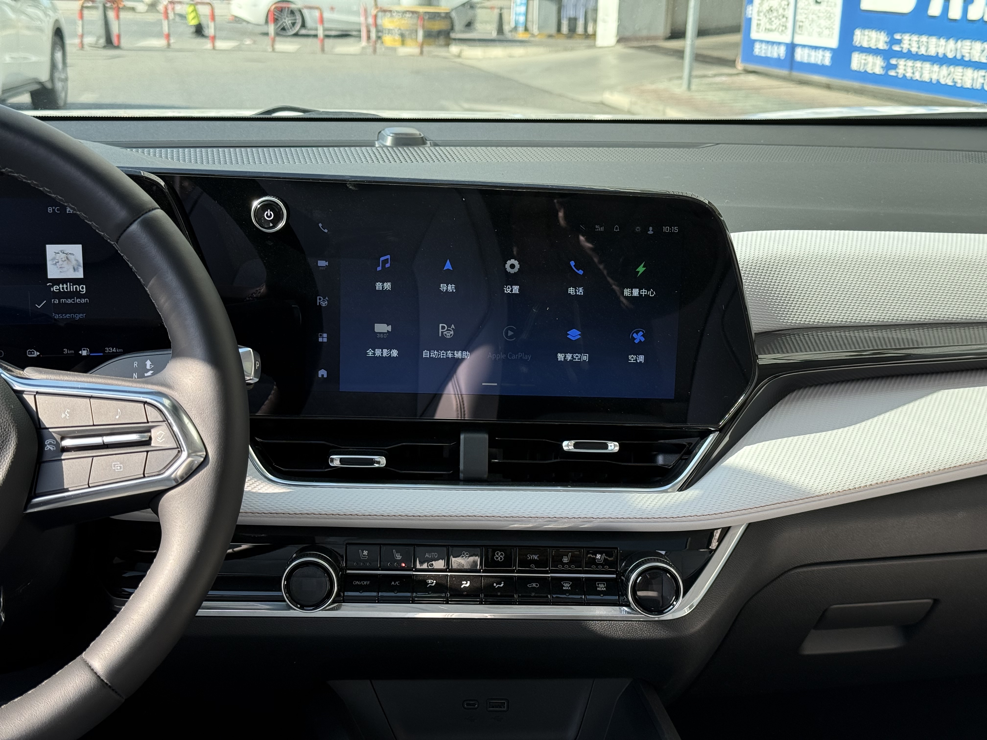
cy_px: 370
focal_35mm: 48
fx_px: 1369
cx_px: 494
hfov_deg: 39.7
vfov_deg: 30.3
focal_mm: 6.76
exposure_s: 1/794
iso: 80
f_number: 1.78
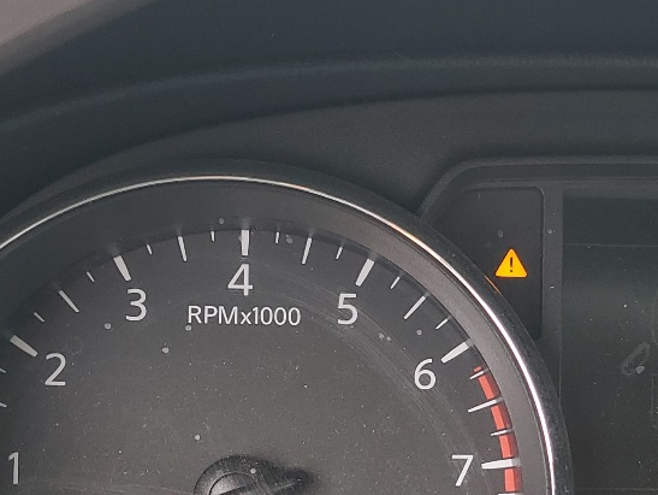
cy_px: 425
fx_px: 1446
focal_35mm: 76
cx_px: 538
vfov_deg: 19.1
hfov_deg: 25.2
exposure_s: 1/172
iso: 50
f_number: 1.5
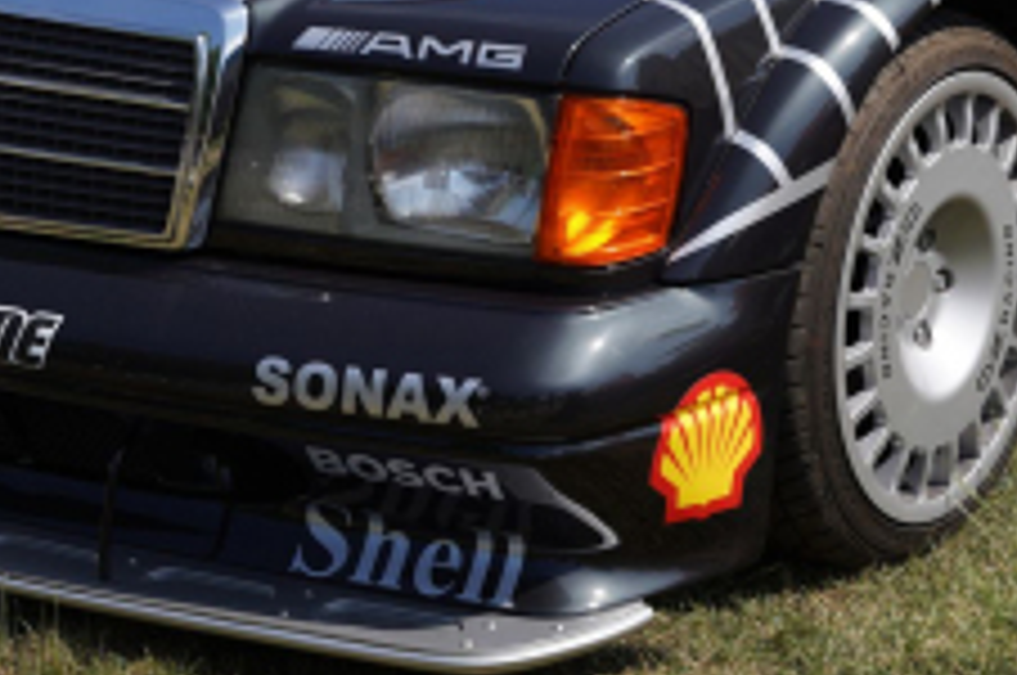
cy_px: -14
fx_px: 3075
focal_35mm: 109
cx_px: 621
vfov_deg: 12.4
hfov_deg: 18.8
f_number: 5
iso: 100
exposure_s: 1/640
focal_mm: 41
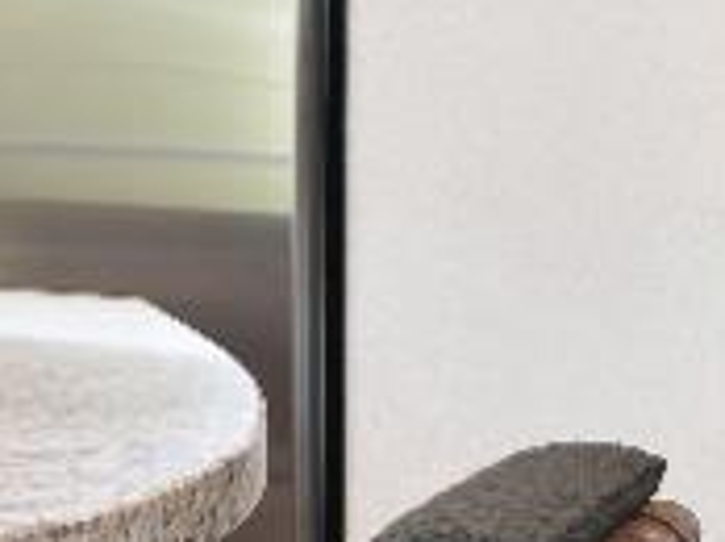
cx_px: -1375
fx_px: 2513
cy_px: 42
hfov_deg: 11.2
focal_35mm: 120
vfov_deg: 12.2
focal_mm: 14.5
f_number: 6.3
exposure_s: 1/60
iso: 500
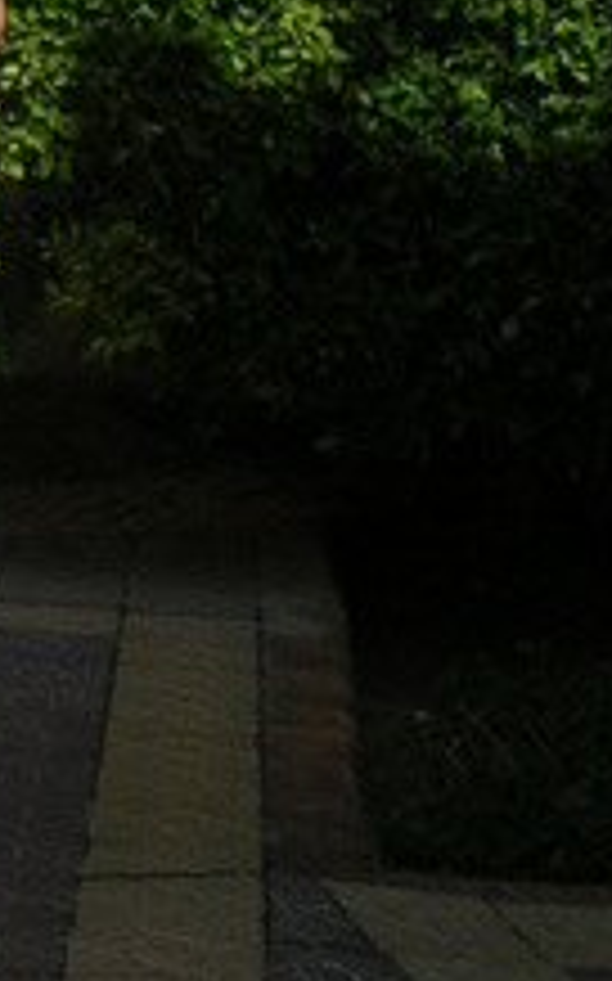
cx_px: -659
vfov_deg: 14.4
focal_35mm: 140
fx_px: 3741
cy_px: -261
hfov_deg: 8.8
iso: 50
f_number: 3.7
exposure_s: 1/1066
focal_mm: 6
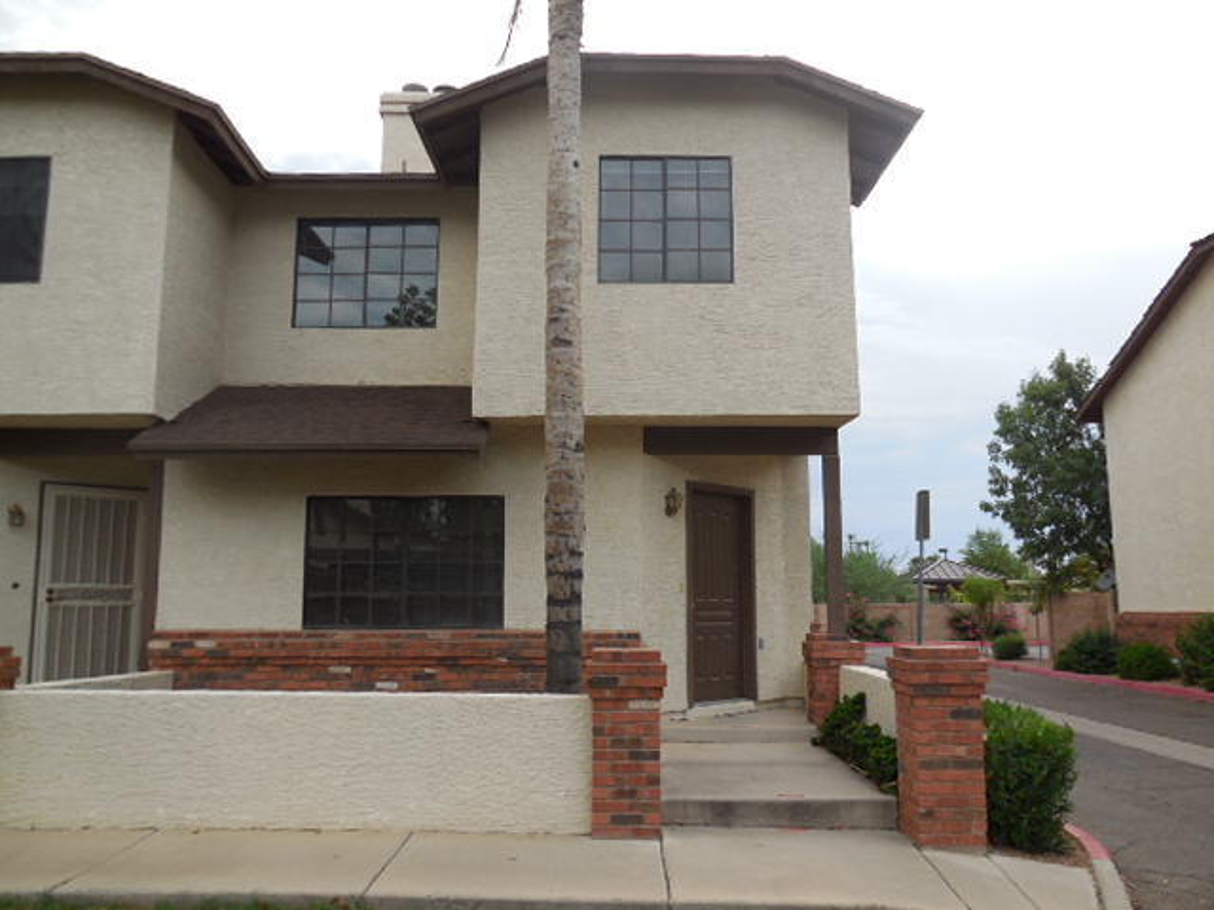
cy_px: 455
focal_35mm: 30
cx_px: 607
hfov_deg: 60.0
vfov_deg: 46.8
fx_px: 1052
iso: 125
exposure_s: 1/160
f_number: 3.2
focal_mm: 5.3
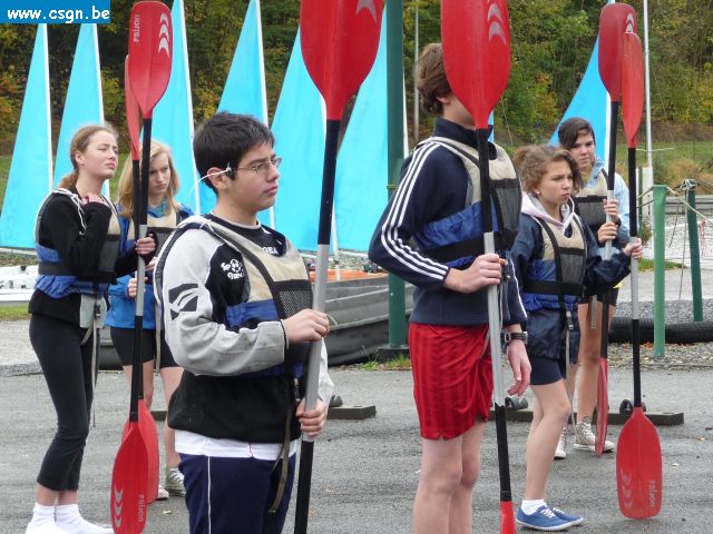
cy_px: 267
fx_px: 3584
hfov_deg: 11.4
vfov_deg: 8.5
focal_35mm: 174
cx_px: 356
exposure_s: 1/80
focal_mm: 21.8
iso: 100
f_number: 4.7
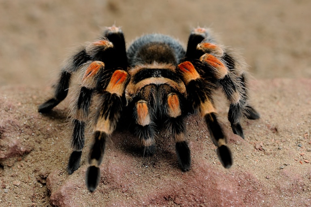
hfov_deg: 19.5
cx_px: 156
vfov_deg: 13.0
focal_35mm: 105
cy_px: 104
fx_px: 906
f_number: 16
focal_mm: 105
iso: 800
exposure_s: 1/100
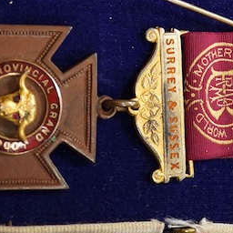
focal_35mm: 168
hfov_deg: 10.4
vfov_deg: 10.3
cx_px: 174
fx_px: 1279
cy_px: -9
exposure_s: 1/200
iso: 2500
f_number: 5
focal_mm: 30
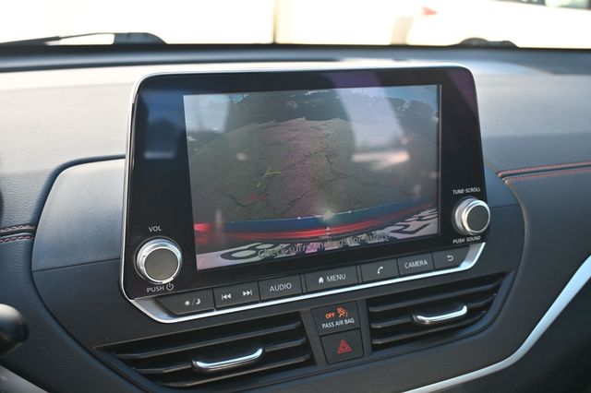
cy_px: 196
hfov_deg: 57.2
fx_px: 541
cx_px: 296
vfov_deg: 39.9
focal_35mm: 33
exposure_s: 1/200
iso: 400
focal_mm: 22
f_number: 4
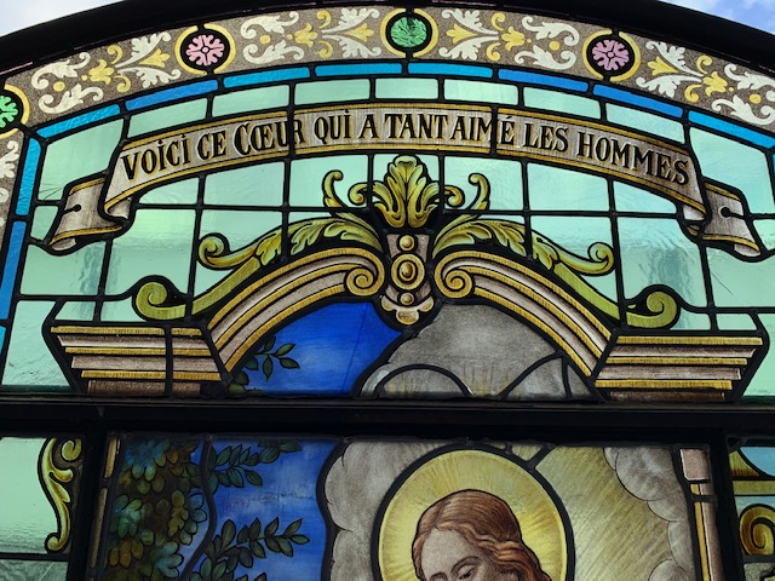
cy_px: 290
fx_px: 582
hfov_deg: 67.3
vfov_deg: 53.1
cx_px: 388
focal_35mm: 26
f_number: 1.8
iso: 25
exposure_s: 1/856
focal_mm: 4.25
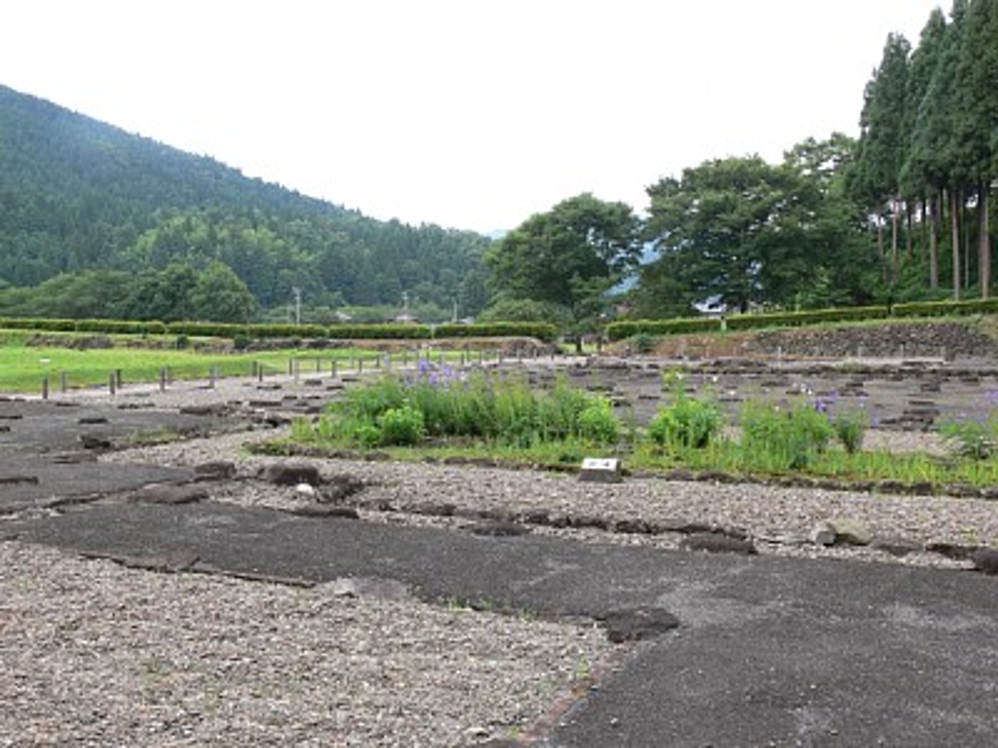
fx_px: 1009
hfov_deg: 52.6
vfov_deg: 40.7
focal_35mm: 35
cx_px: 499
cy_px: 374
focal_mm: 7.4
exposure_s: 1/100
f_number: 4.5
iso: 80
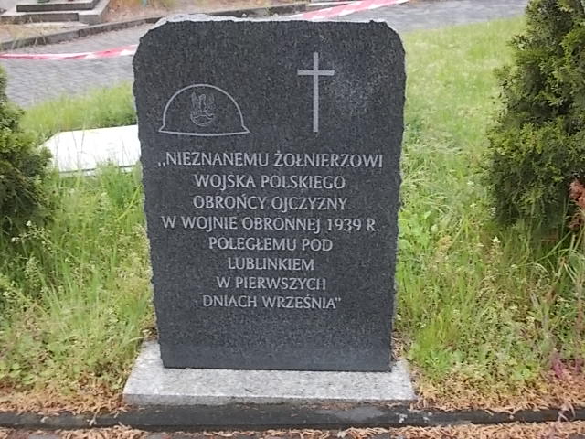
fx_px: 727
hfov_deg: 43.9
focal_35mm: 43
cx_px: 292
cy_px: 220
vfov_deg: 33.6
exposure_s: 1/40
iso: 80
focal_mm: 6.1
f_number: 3.3
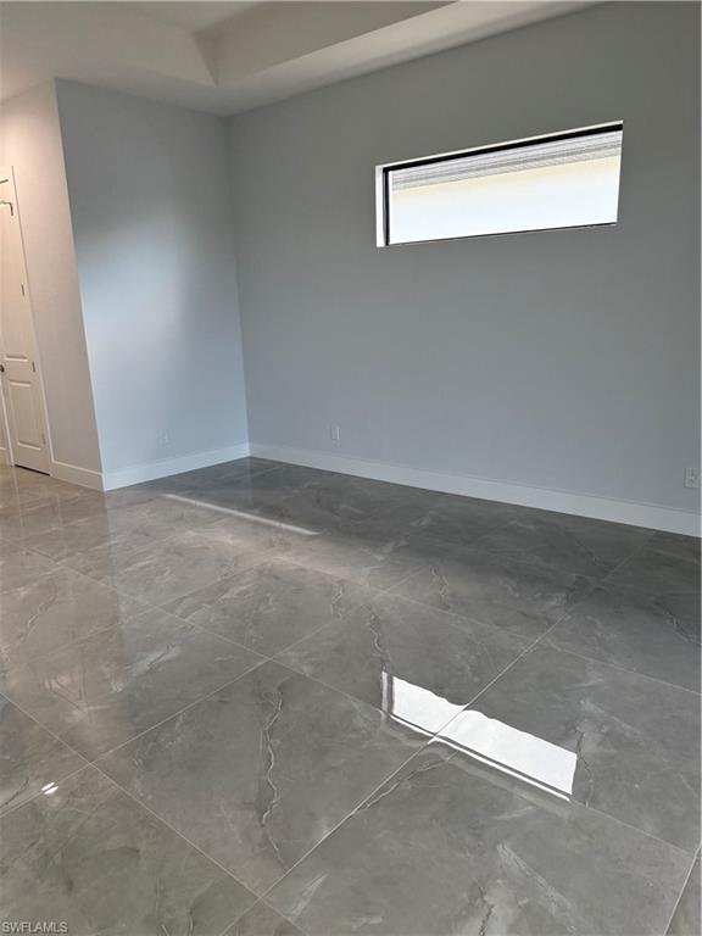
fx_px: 649
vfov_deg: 71.6
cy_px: 468
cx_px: 351
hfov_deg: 56.8
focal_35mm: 24
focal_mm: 6.76
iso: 160
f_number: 1.78
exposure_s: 1/186
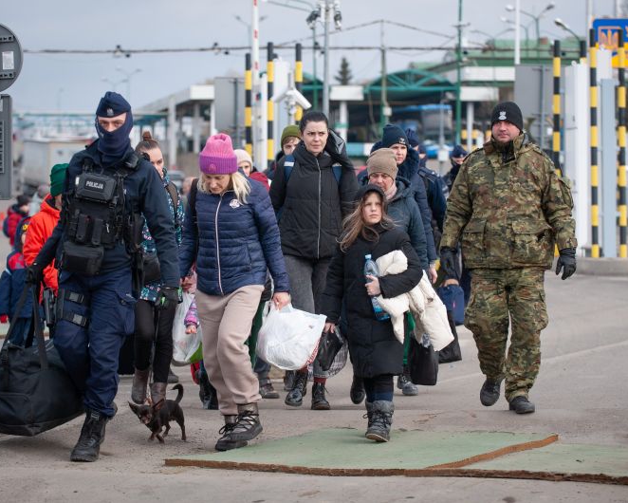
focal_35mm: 119
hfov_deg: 16.2
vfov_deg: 13.0
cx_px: 342
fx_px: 2212
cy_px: 252
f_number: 4
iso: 400
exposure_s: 1/1000
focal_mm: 105
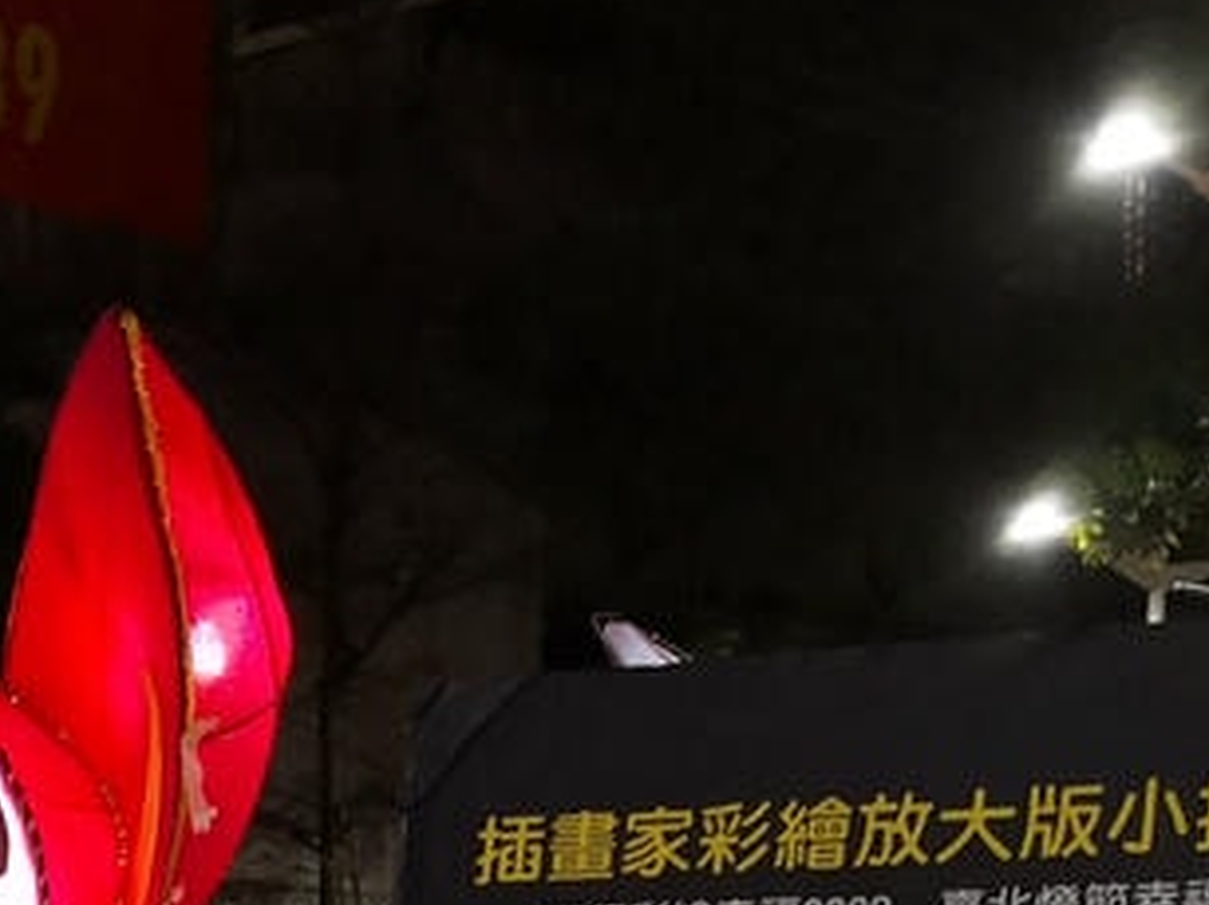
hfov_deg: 16.6
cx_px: -684
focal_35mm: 106
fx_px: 3699
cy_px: 1695
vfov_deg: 12.6
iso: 200
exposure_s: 1/30
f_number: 1.6
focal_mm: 3.95
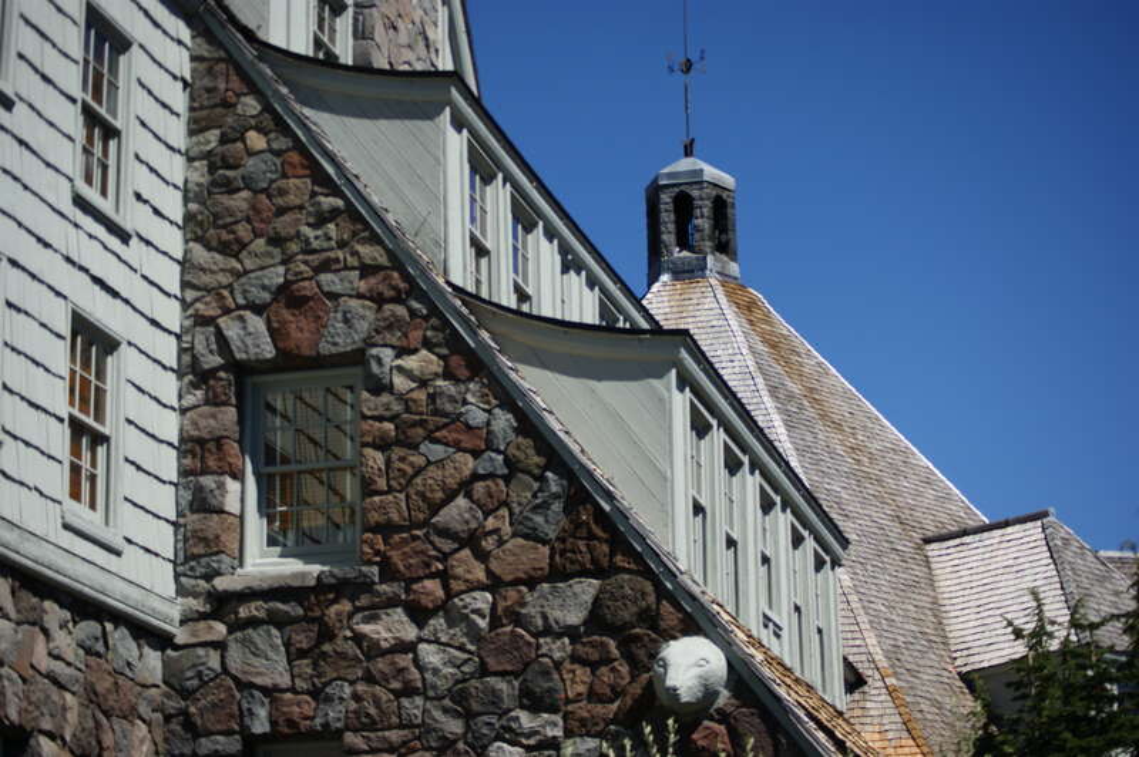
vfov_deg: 16.5
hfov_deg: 24.6
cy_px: 378
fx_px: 2608
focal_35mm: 82
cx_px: 570
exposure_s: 1/2000
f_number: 4
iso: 100
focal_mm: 55
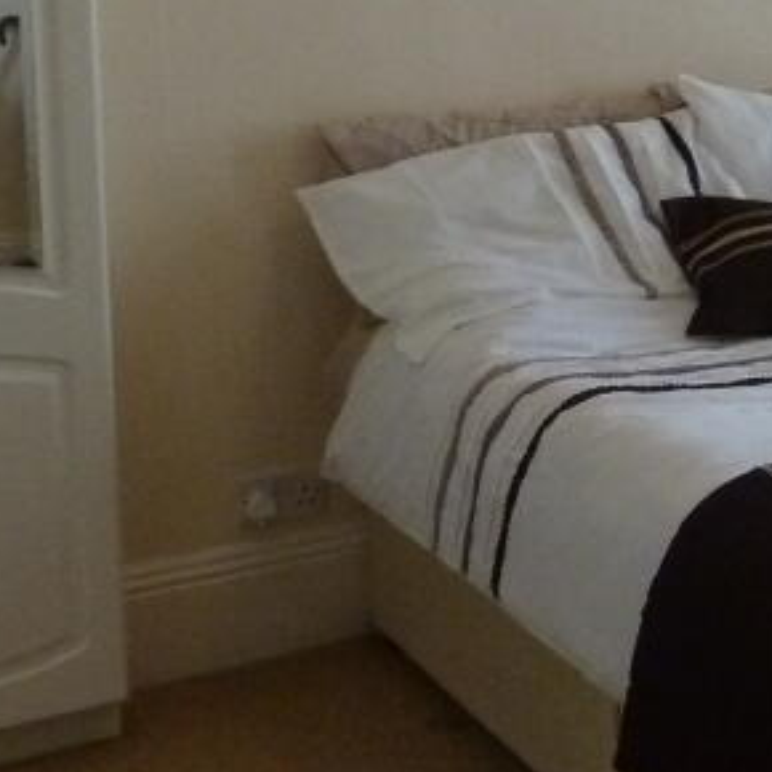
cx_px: 1044
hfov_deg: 20.1
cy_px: 138
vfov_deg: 21.9
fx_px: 1968
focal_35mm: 78
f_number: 3.3
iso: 400
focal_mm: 4.1
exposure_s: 1/15
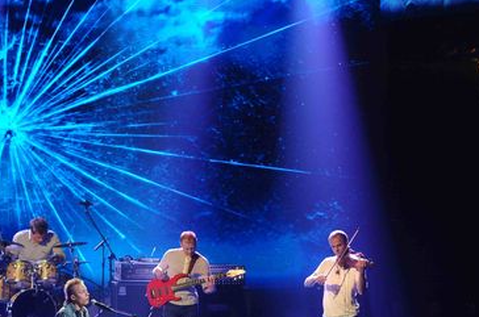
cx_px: 75
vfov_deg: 6.2
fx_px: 2921
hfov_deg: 9.3
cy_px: 185
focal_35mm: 220
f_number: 3.5
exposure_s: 1/160
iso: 2000
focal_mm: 125
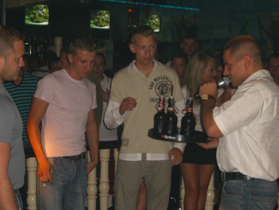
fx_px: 548
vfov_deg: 21.6
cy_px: 105
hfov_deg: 28.6
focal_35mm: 68
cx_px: 140
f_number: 4
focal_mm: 14.2
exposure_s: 1/60
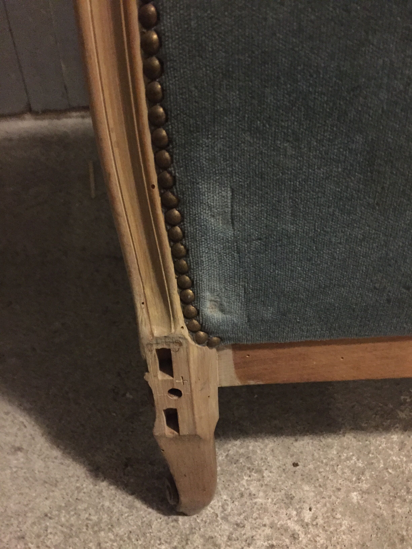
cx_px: 206
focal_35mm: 29
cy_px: 274
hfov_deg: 48.2
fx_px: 460
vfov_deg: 61.7
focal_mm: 4.15
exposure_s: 1/17
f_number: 2.2
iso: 800
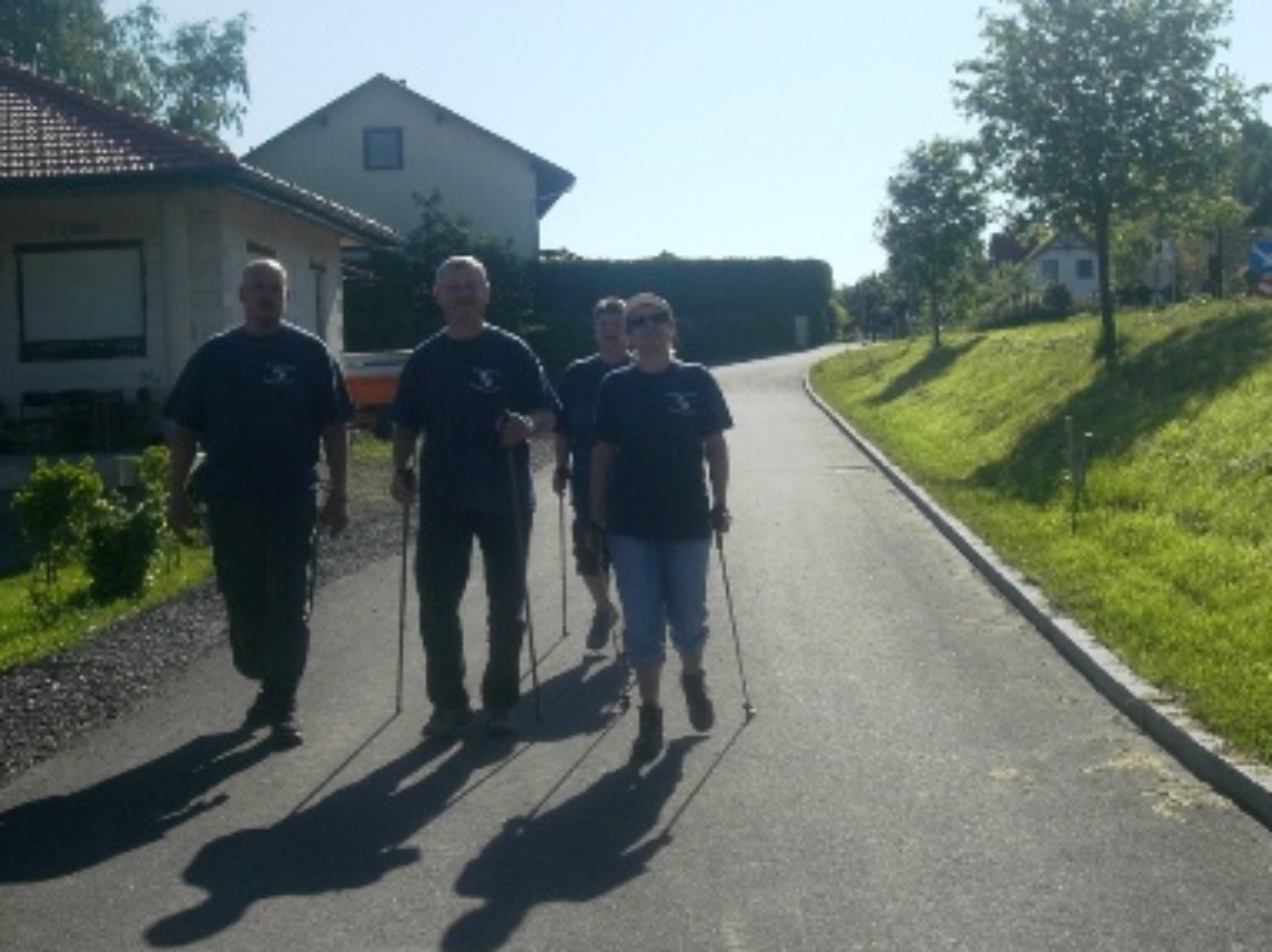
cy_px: 489
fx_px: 1983
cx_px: 593
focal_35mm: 54
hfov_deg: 35.5
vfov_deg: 27.0
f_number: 4.7
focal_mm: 7.56
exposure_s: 1/800
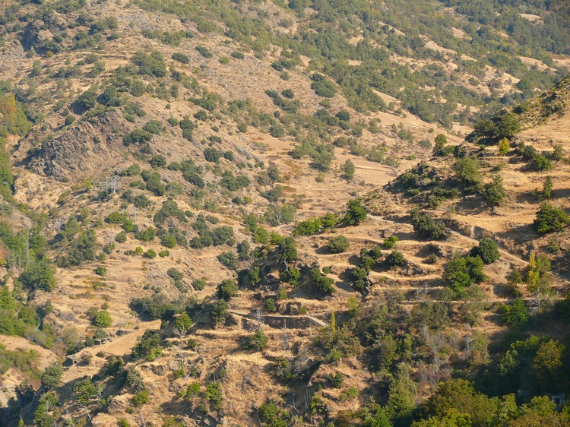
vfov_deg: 15.9
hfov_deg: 21.1
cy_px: 214
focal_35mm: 93
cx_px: 285
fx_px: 1531
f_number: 4
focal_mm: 19.7
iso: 100
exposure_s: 1/160
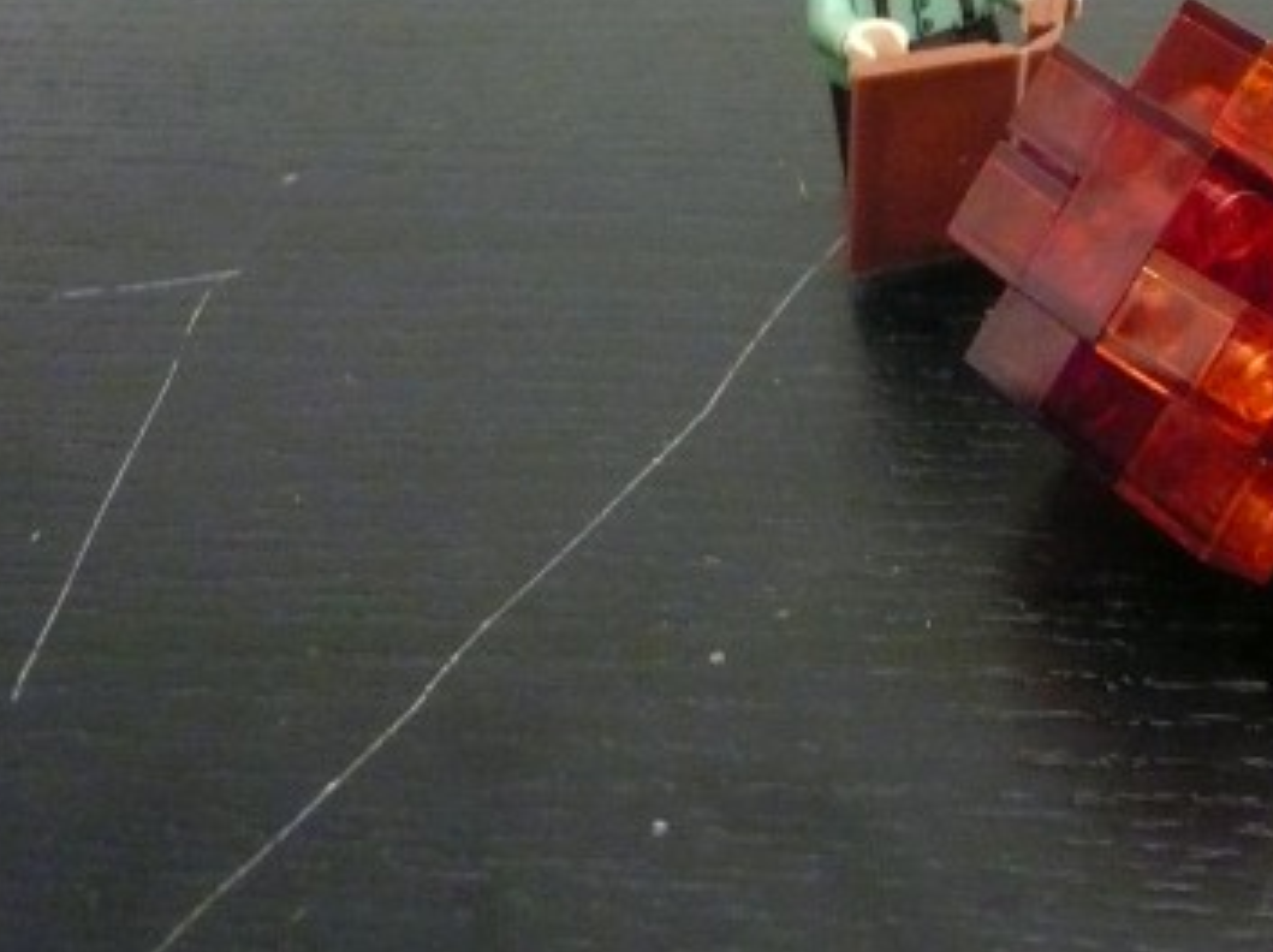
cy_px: 379
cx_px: 1327
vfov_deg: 23.9
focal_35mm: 61
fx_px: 2241
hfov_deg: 29.3
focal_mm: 4.6
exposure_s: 1/8
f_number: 2.8
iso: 400
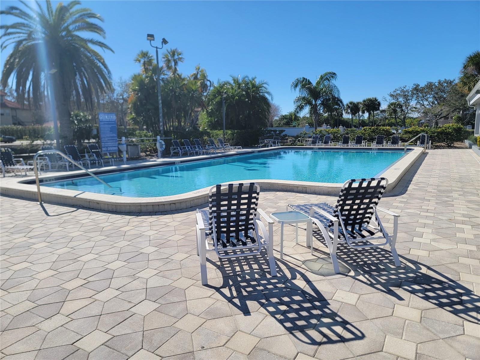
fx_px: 333
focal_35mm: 24
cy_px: 180
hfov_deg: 71.6
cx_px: 240
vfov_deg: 56.8
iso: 16
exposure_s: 1/1369
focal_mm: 6.7
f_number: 1.8
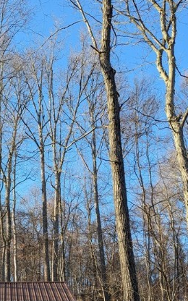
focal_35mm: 47
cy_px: 219
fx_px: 385
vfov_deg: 41.6
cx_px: 14
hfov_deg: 26.4
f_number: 1.85
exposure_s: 1/453
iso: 45
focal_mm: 6.81
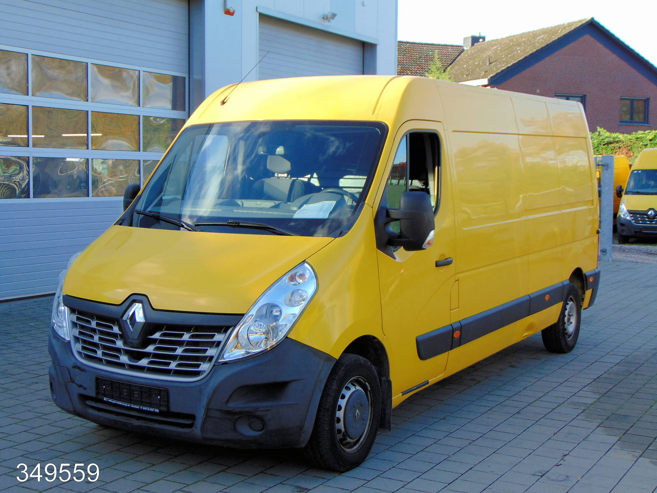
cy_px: 246
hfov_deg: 38.2
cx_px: 328
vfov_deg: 29.1
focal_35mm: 50
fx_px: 949
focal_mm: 9
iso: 80
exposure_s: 1/125
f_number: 3.5
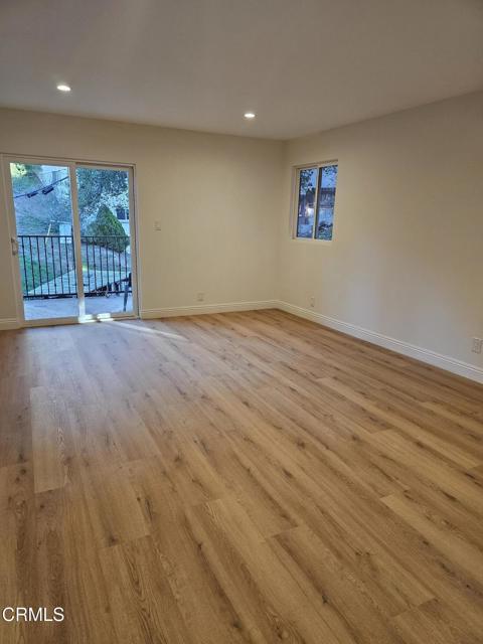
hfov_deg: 58.9
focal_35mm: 23
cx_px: 242
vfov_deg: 73.9
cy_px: 322
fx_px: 428
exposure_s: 1/120
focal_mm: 6.3
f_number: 1.7
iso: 250
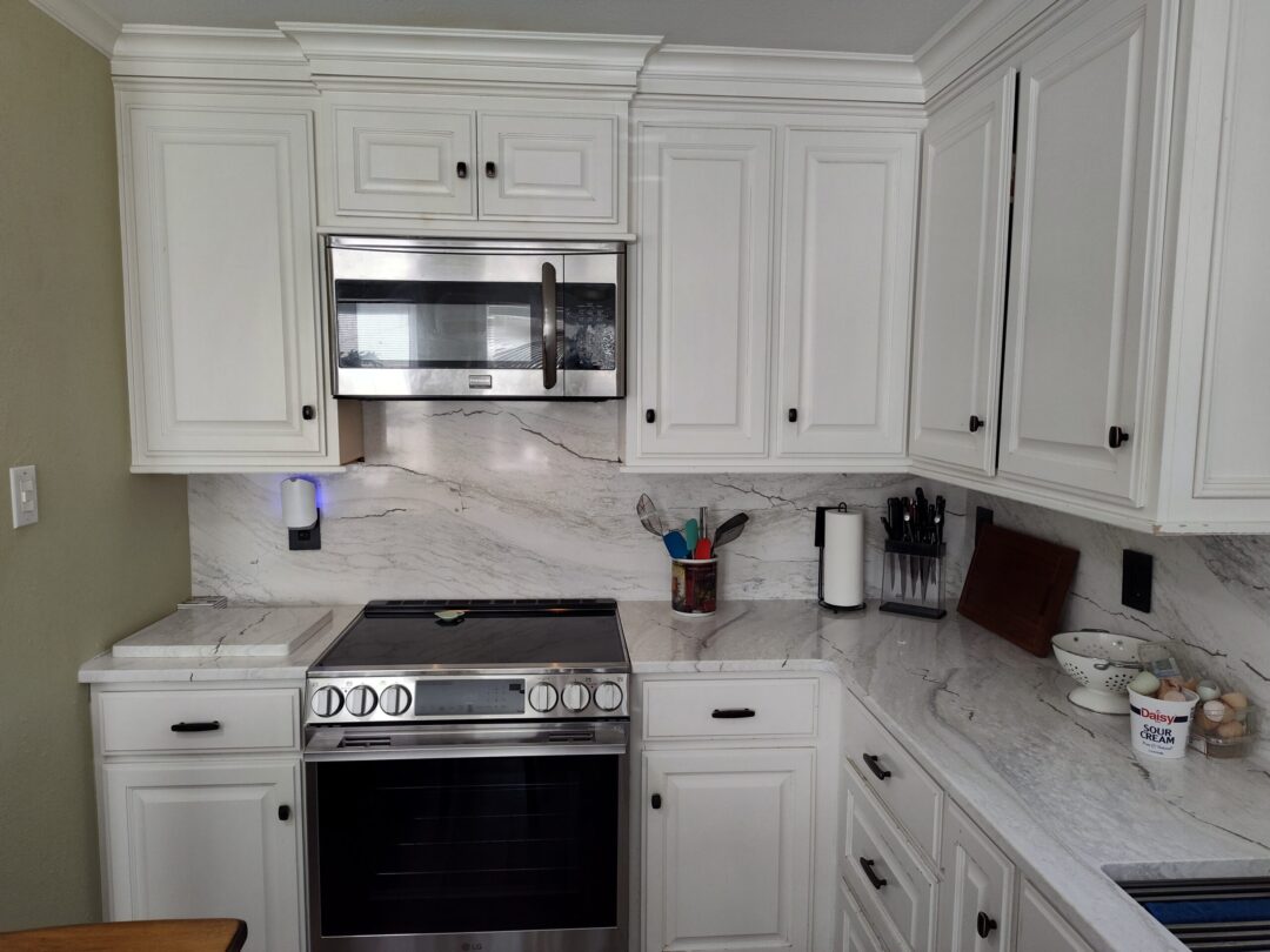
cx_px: 635
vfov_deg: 58.9
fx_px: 844
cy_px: 476
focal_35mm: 23
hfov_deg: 73.9
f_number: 1.8
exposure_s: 1/120
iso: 513
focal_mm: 5.56
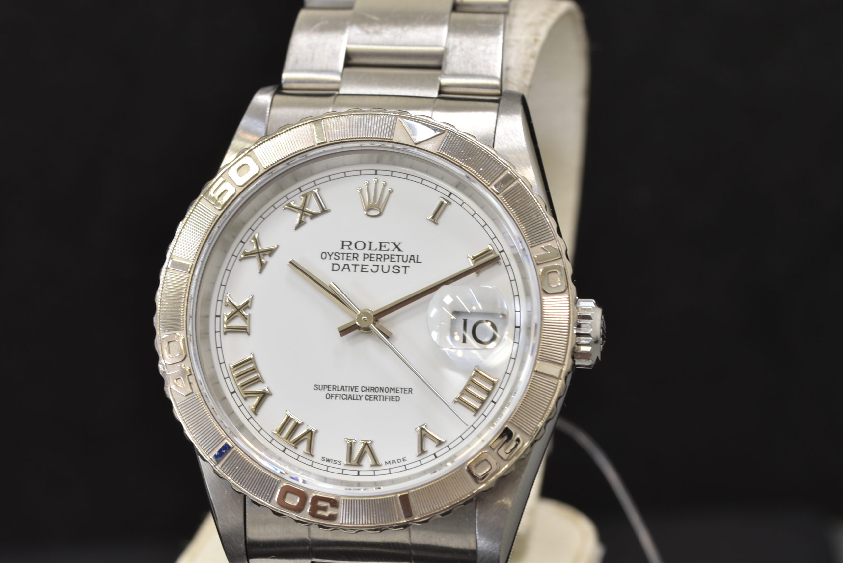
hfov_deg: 15.2
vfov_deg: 10.2
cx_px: 422
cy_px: 282
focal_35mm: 135
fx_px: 3163
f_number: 13
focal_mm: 90
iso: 100
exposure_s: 1/2.5
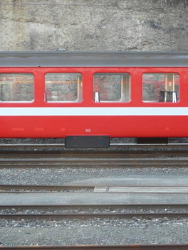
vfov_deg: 18.7
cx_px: 61
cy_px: 106
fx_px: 760
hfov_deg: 14.1
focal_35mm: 105
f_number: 2.8
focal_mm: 6
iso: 100
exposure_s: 1/60
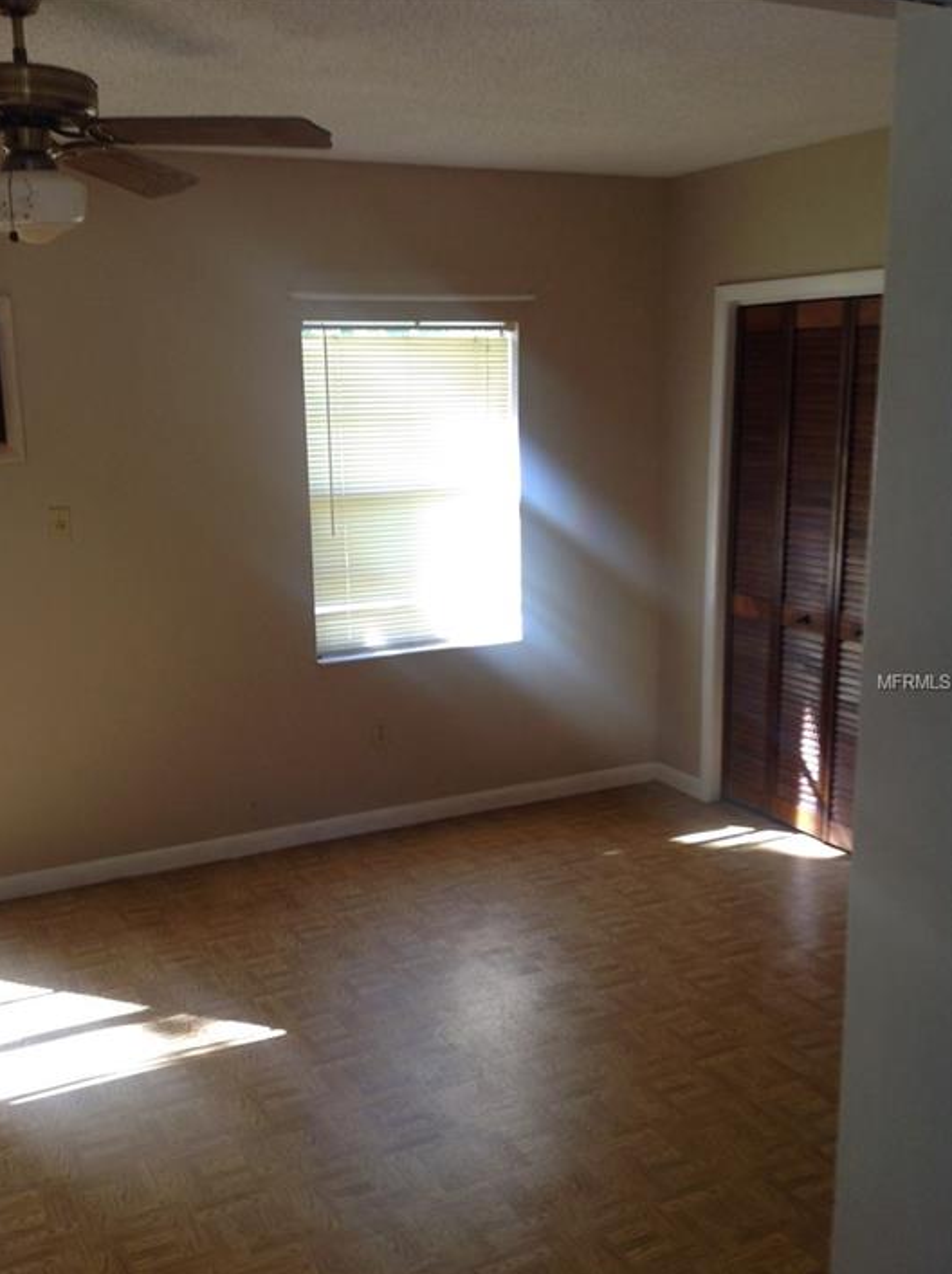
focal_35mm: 38
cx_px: 443
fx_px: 1397
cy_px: 683
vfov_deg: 49.0
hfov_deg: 37.6
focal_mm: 4.28
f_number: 2.4
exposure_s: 1/20
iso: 50
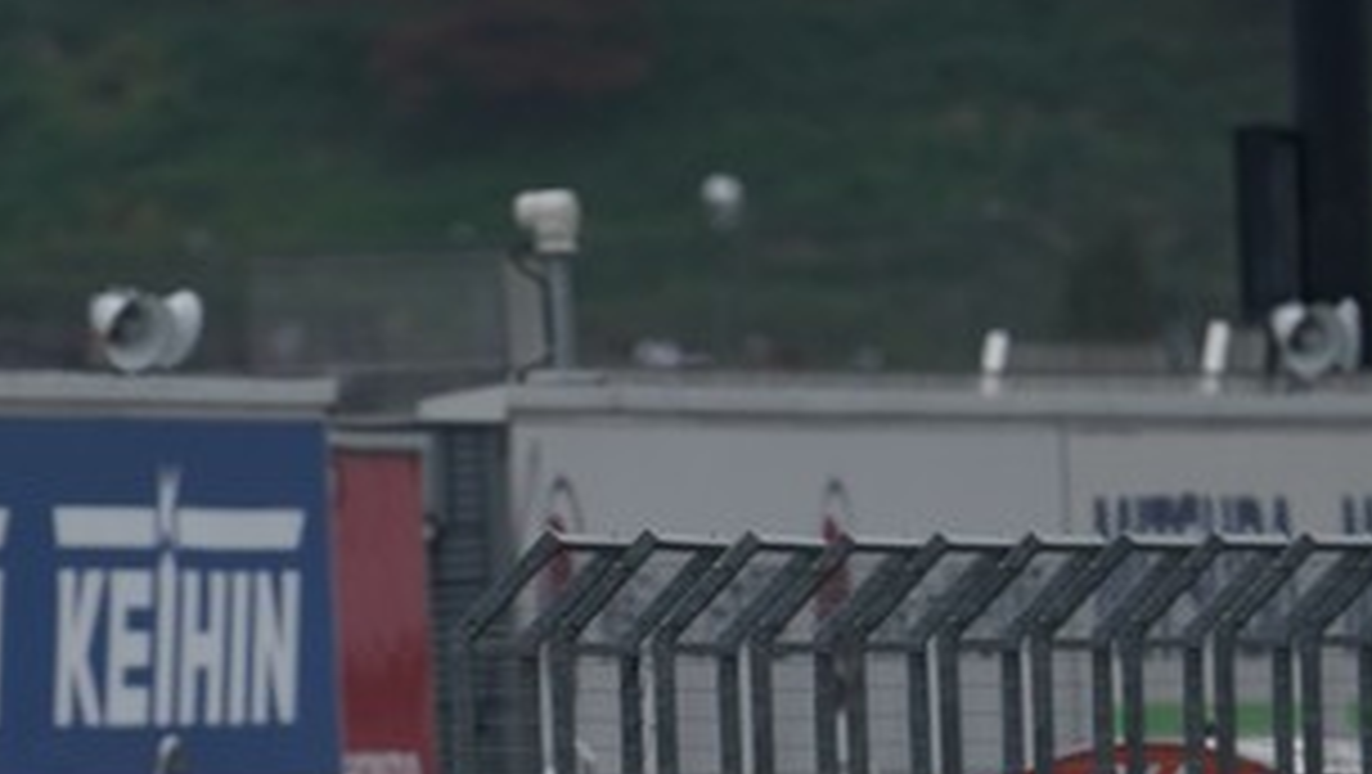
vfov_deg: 0.8
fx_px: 53948
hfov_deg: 1.5
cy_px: 904
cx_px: 747
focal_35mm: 1482
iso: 800
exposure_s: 1/800
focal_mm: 600
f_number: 6.3
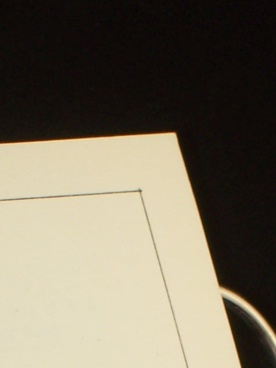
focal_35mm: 330
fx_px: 3507
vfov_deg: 5.9
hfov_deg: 4.5
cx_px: 4
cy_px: 583
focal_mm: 16.8
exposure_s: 1/100
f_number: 4.6
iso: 80
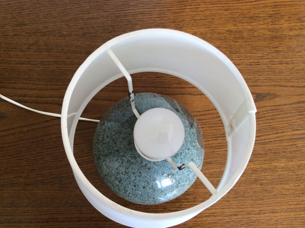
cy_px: 114
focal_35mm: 32
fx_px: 282
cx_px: 152
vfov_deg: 44.1
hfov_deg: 56.9
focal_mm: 3.3
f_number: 2.4
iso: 32
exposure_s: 1/25
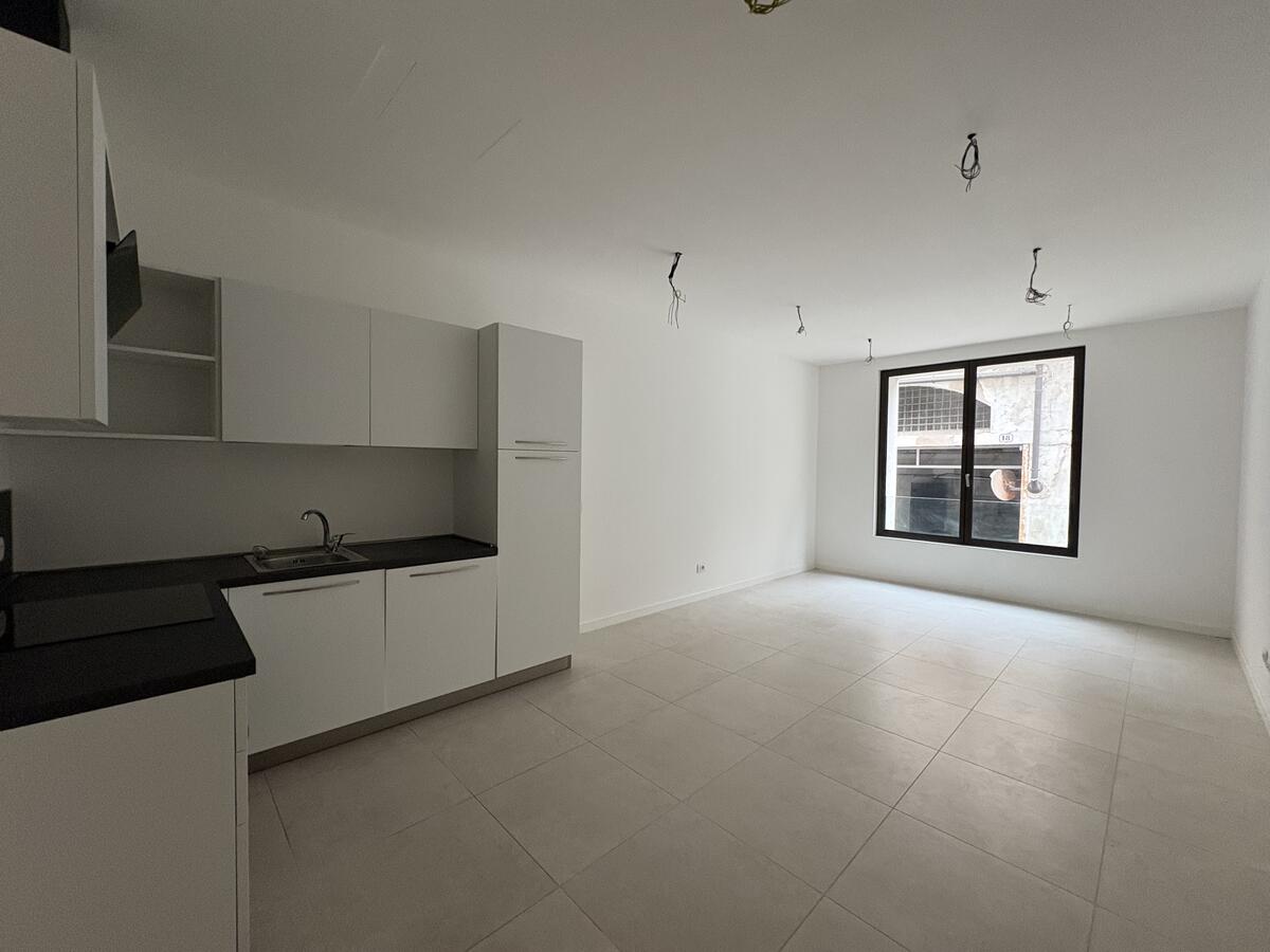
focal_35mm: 14
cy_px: 476
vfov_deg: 85.7
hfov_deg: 102.1
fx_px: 514
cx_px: 635
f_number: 2.2
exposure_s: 1/60
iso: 400
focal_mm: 2.22
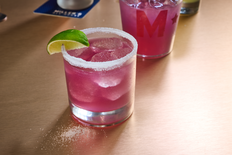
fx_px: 322
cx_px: 116
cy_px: 78
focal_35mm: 50
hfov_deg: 39.6
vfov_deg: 27.0
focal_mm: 50
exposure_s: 1/160
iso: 200
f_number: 14
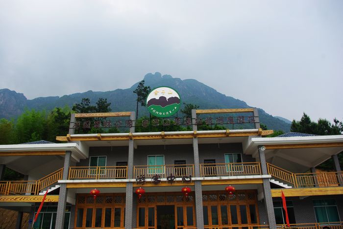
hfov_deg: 61.9
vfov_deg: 43.7
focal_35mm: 30
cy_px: 114
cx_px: 172
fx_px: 286
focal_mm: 20
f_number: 6.7
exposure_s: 1/180
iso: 100
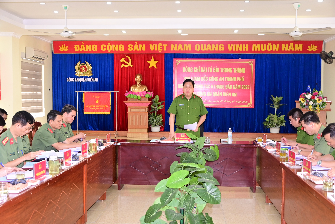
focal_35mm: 42
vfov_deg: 32.0
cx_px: 168
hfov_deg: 46.4
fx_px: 391
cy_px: 112
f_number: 4.5
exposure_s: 1/200
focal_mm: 28
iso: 2000
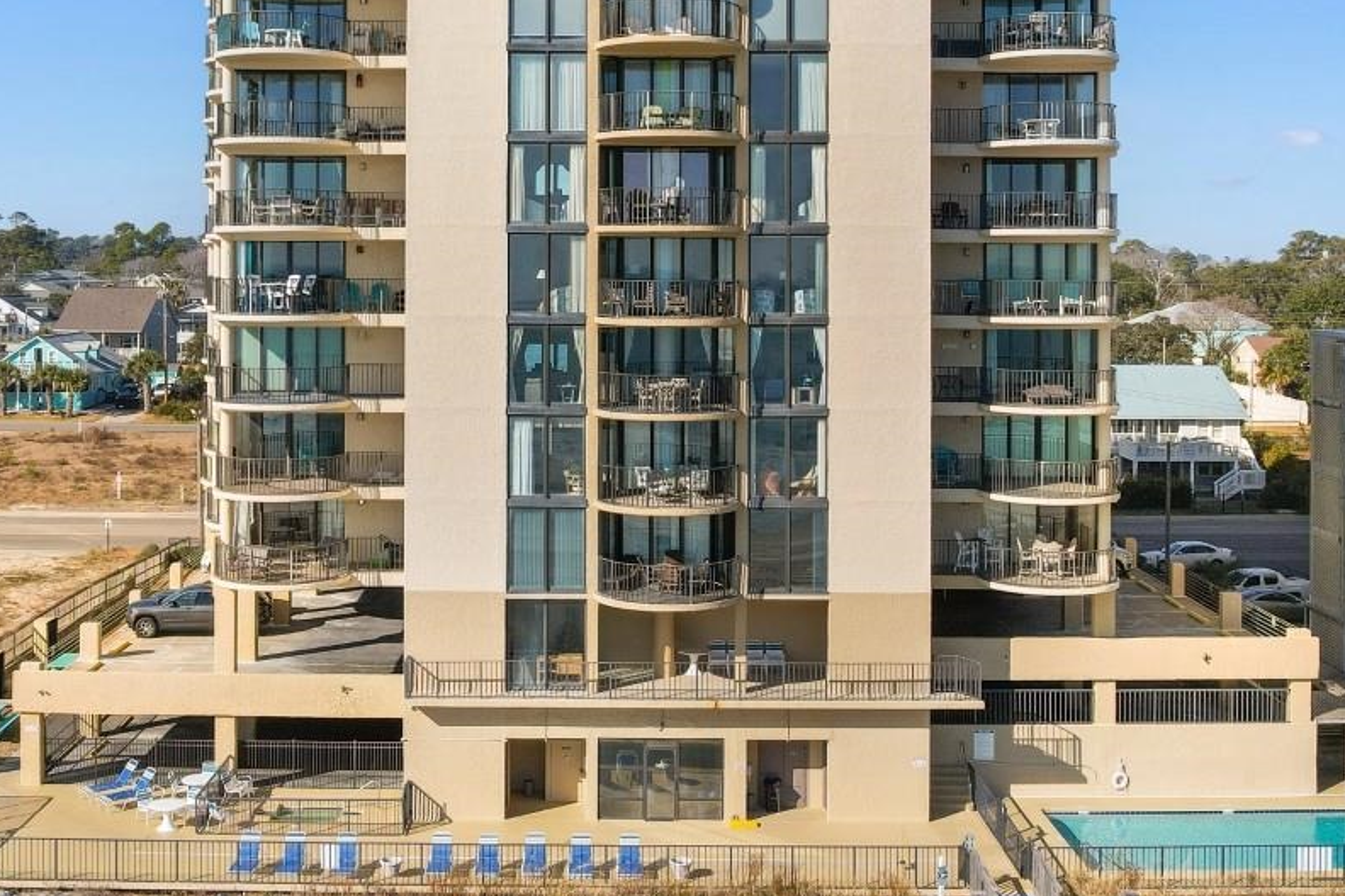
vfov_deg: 29.4
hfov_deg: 43.5
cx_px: 579
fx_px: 1681
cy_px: 234
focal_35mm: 45
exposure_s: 1/800
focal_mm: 8.38
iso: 150
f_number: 2.8
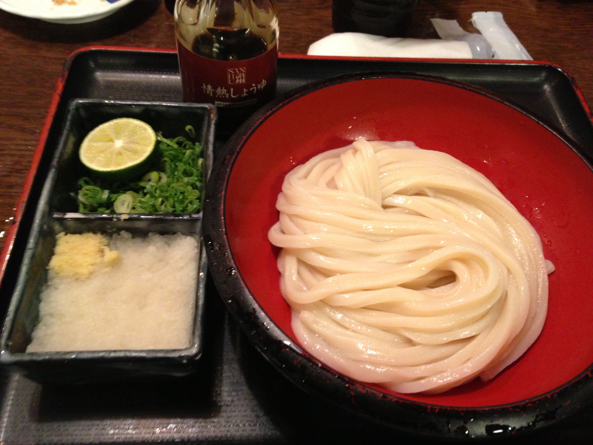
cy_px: 222
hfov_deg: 55.4
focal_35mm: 33
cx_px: 296
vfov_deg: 42.9
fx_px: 565
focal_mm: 4.13
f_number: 2.4
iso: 320
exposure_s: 1/20
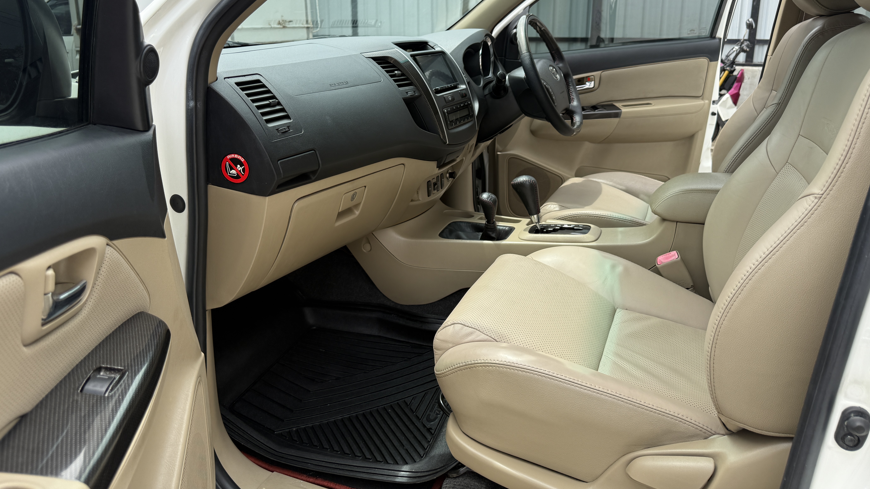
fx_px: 623
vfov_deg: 42.2
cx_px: 422
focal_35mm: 27
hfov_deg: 69.8
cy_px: 155
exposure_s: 1/1337
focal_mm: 6.76
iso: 80
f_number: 1.78
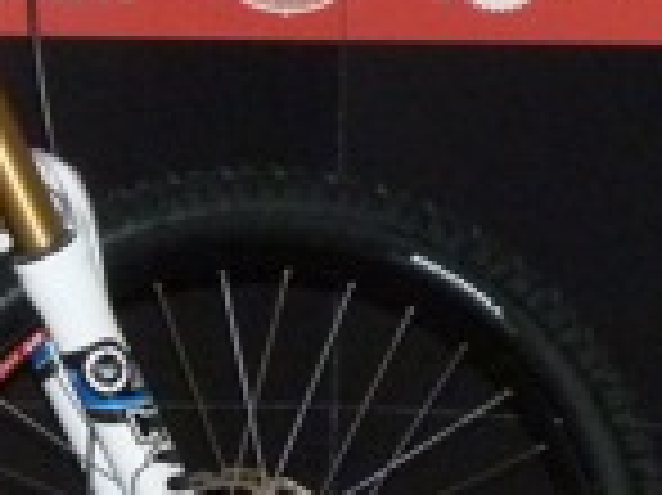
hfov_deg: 8.9
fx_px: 4051
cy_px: 166
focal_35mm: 212
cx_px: -576
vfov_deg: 7.0
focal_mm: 7.1
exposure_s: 1/60
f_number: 5.6
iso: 400
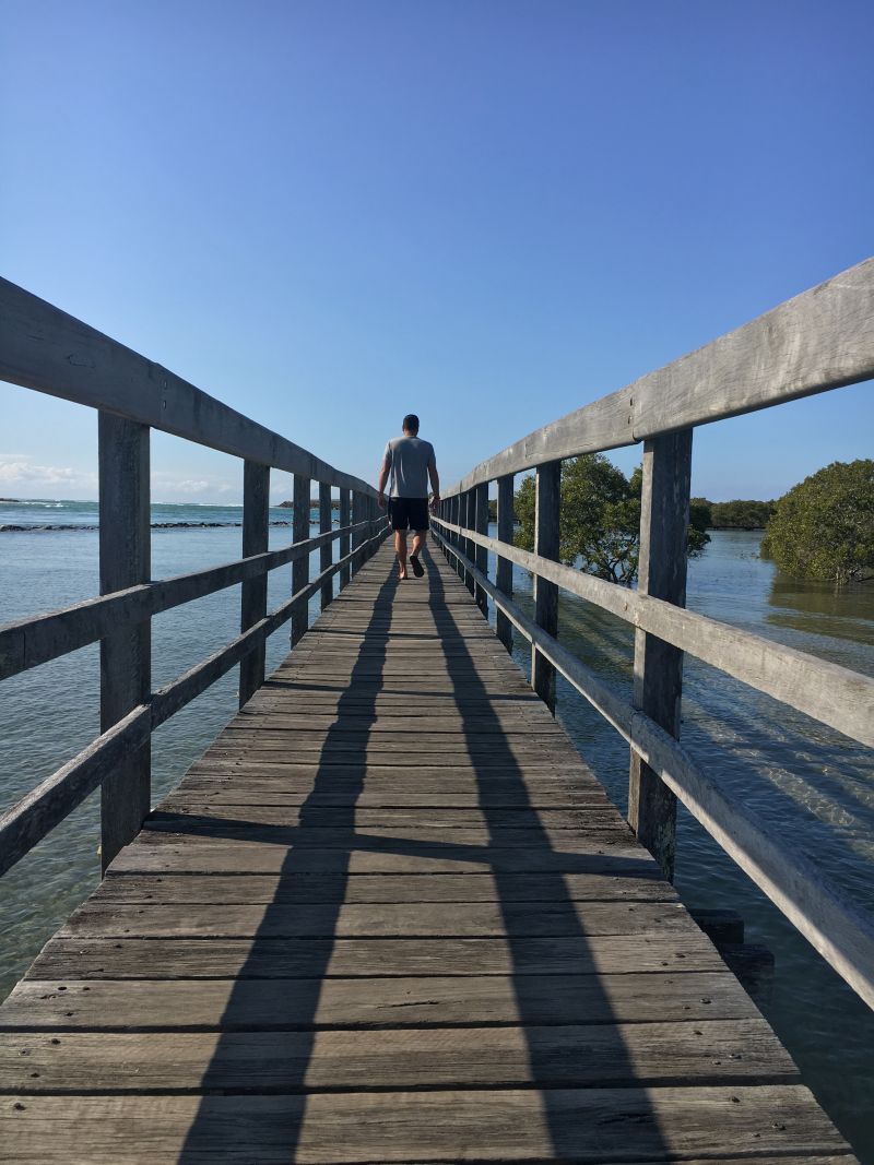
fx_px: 976
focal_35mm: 29
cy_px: 582
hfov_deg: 48.2
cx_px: 437
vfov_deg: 61.7
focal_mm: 4.15
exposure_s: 1/1570
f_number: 2.2
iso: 25
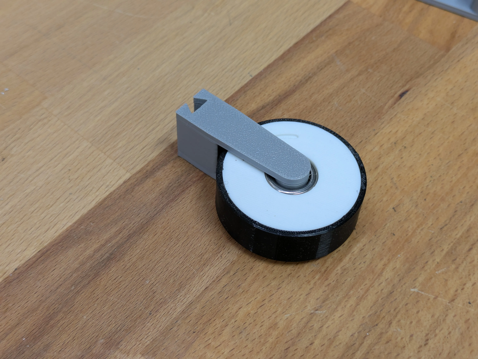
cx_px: 239
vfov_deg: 28.6
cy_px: 180
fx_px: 705
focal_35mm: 51
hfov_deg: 37.5
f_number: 1.89
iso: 65
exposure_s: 1/50
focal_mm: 5.43
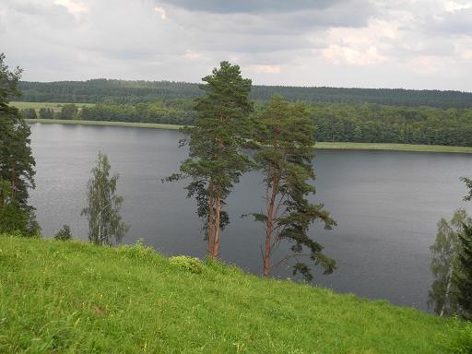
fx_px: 750
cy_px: 177
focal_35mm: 55
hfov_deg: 34.9
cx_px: 236
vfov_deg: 26.6
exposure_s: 1/400
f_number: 3.5
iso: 100
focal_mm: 11.8
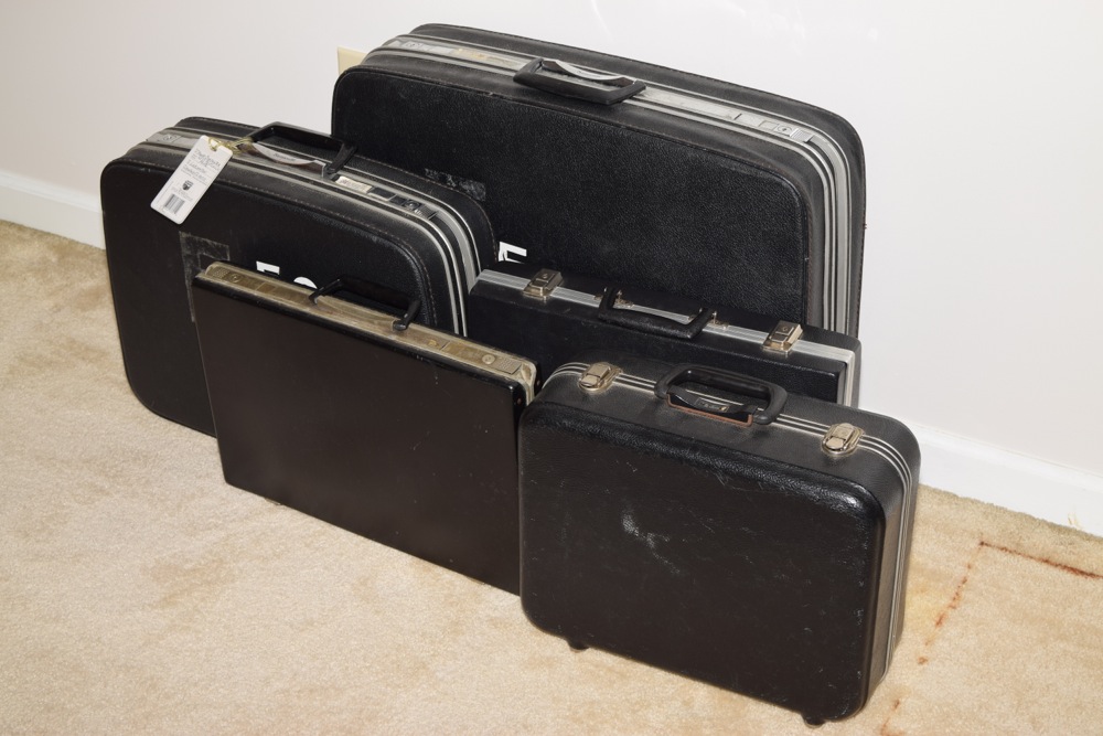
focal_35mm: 63
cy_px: 368
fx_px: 1930
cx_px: 552
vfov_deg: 21.6
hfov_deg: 31.9
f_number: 6.3
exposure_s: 1/60
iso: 100
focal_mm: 42
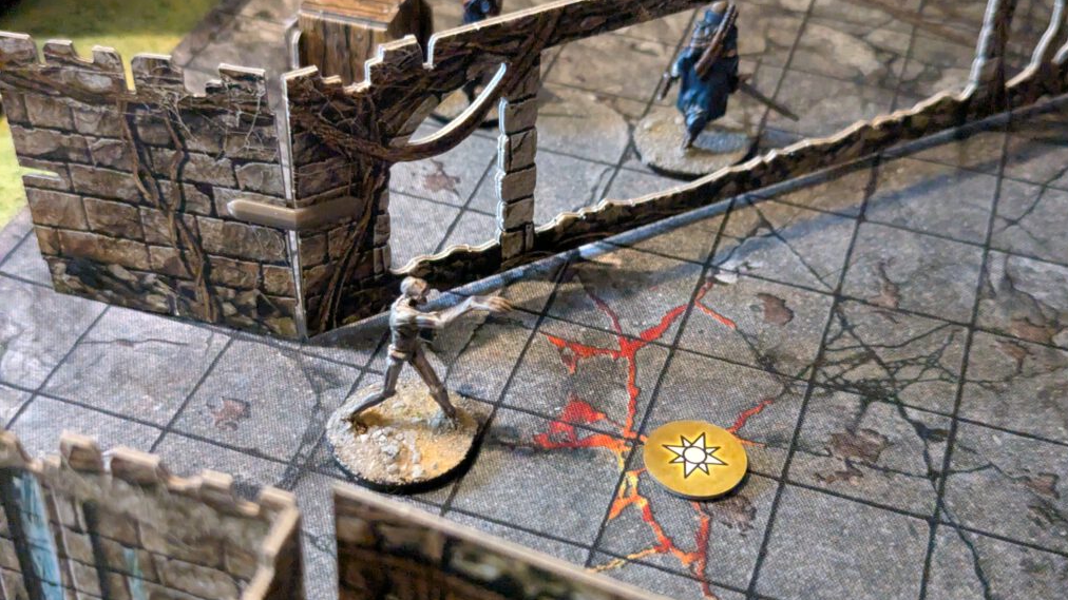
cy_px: 318
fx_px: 1501
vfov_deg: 22.6
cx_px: 539
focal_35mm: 53
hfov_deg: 39.2
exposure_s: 1/50
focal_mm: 6.81
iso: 2375
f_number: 1.85
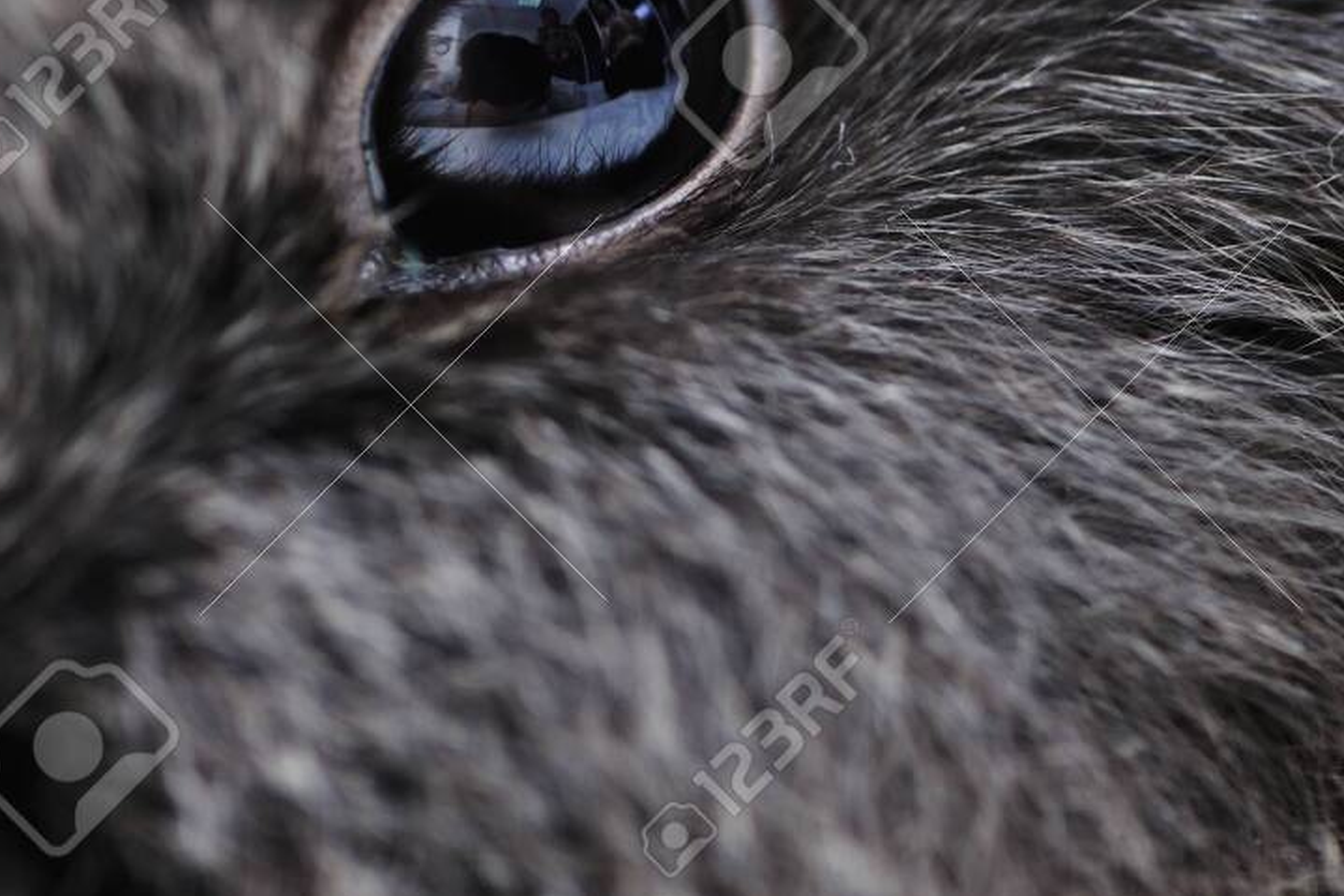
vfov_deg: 7.2
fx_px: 7094
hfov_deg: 10.8
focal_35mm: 190
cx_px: 690
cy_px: -286
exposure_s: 1/200
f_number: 7.1
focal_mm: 105
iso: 250
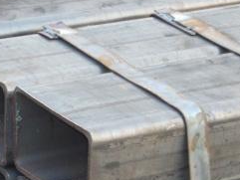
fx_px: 1353
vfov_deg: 7.6
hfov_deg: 10.1
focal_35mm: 195
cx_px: 56
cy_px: 136
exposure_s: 1/30
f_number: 5
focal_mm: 17.4
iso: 125
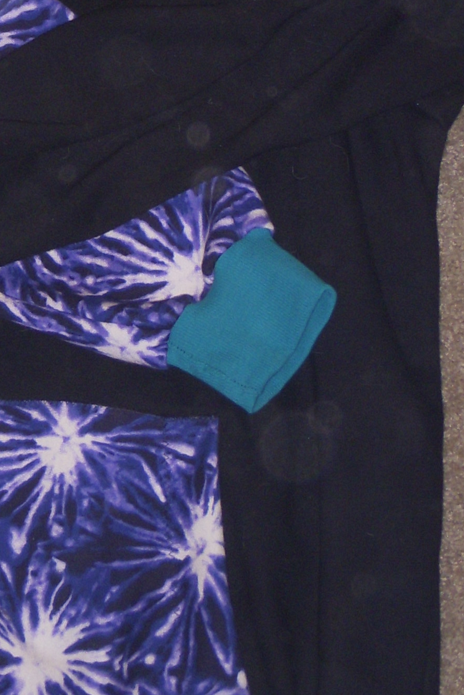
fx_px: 2802
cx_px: -18
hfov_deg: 9.4
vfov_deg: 14.1
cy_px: 120
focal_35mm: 145
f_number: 3.6
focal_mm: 9.4
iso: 125
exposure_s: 1/40
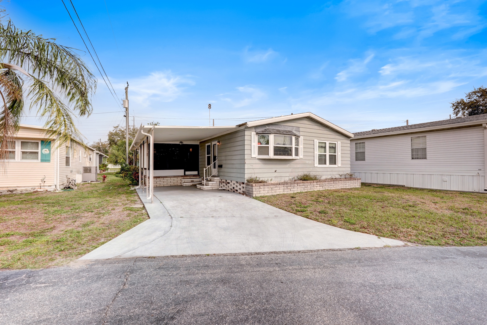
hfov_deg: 96.7
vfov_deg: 73.8
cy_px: 162
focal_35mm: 16
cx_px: 244
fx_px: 216
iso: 400
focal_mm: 16
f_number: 8
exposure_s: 1/1250
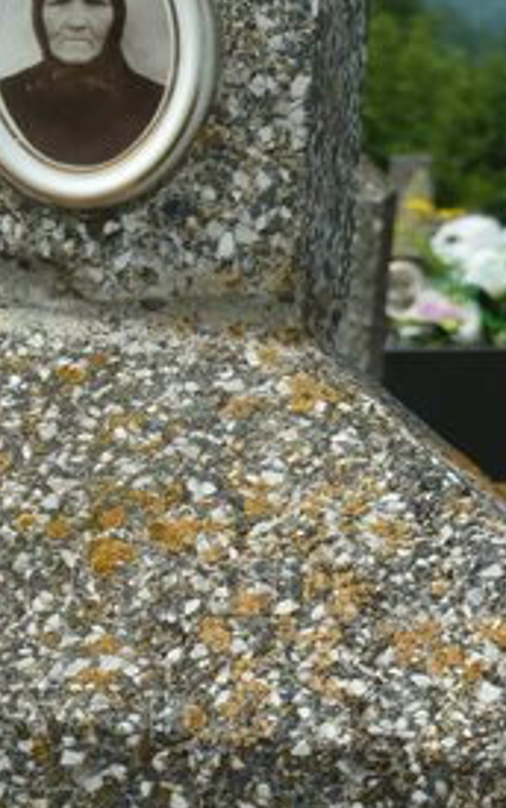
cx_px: -97
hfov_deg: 4.1
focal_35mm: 321
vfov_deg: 6.5
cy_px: 914
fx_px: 7079
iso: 80
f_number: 4.3
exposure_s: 1/500
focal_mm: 17
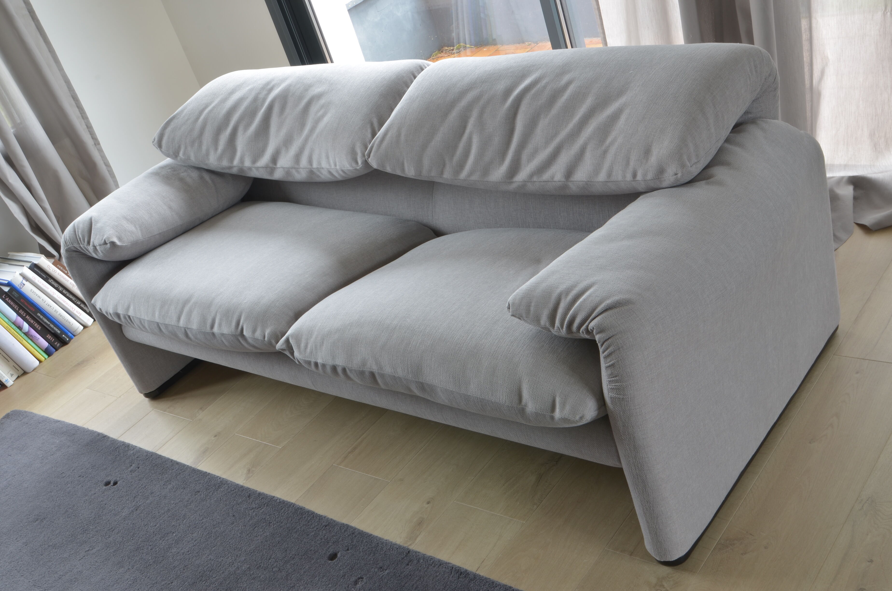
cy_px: 296
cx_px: 446
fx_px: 964
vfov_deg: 34.1
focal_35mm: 39
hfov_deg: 49.6
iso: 100
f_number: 16
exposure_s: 1.3
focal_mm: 26
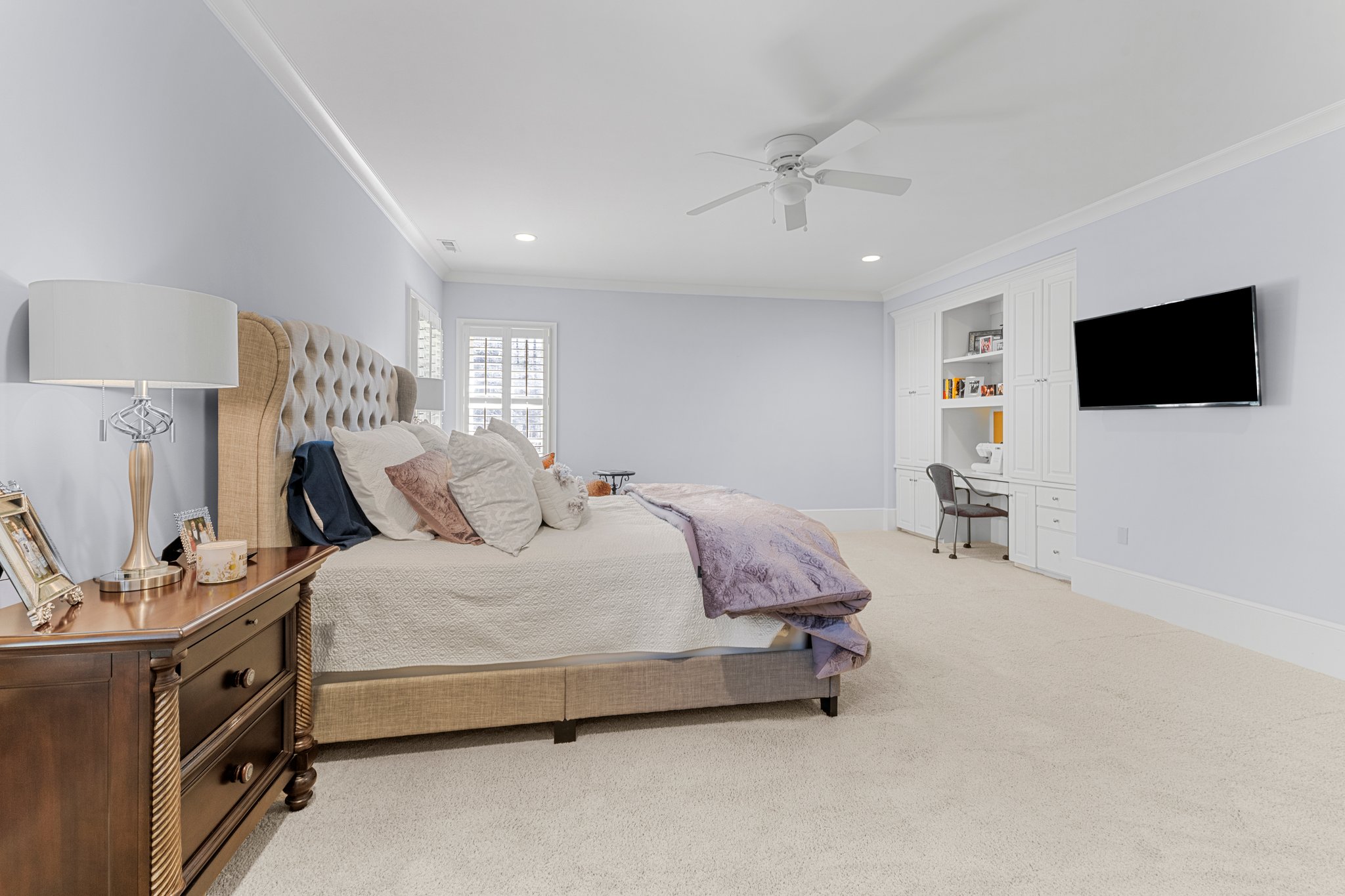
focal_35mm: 15
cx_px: 672
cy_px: 448
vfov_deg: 77.3
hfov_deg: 100.4
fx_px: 560
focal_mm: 15
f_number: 7.1
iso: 400
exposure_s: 1/1.67
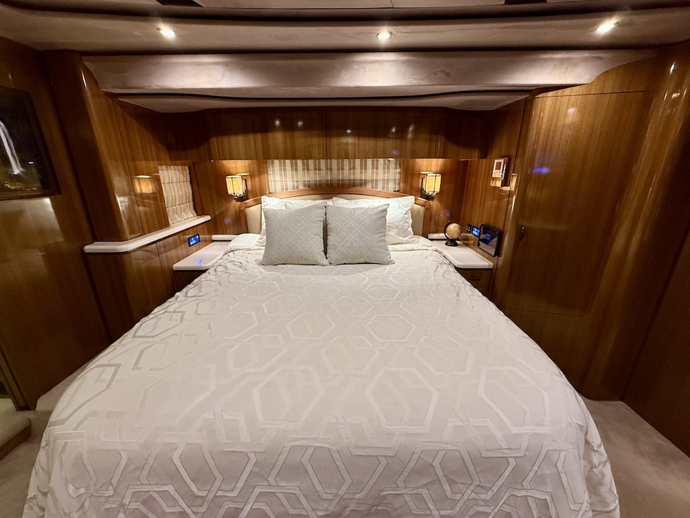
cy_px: 259
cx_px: 345
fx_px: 279
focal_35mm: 14
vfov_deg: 85.7
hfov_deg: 102.1
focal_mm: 2.22
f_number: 2.2
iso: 320
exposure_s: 1/53
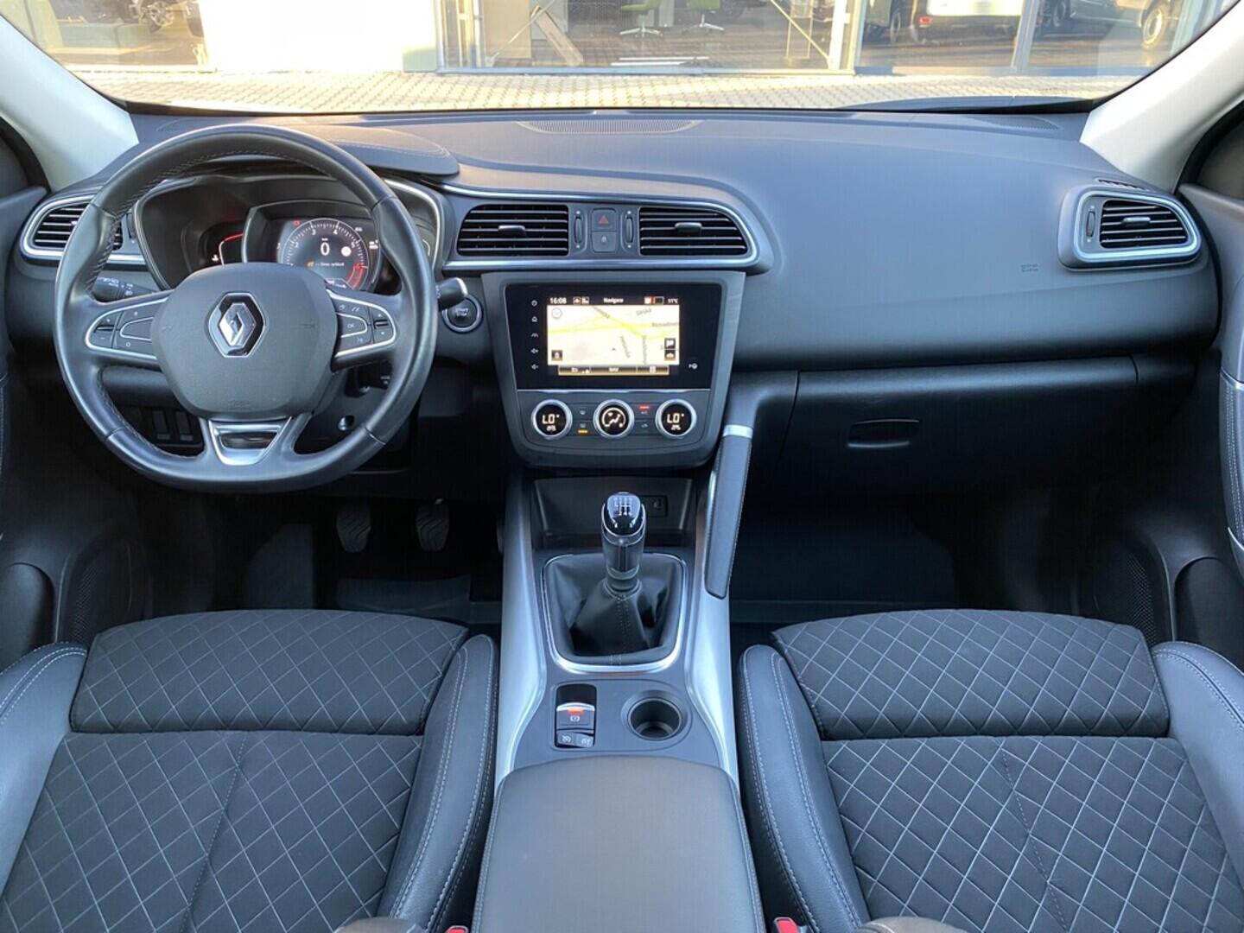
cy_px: 466
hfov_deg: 67.3
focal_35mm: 26
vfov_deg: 53.1
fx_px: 934
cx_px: 622
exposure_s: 1/59
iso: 320
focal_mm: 4.25
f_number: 1.8
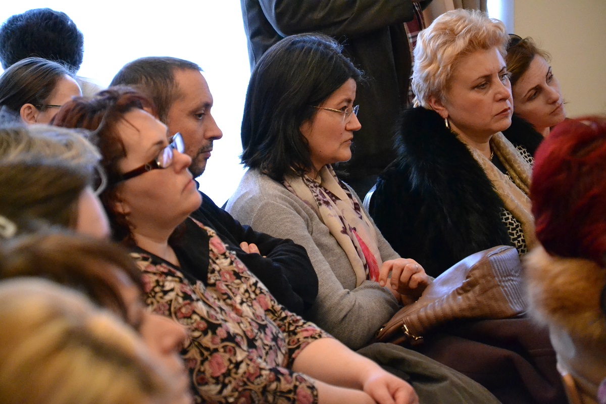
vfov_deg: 8.7
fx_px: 2651
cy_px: 202
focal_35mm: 158
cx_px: 303
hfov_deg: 13.0
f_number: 5.6
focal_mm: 105
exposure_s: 1/30
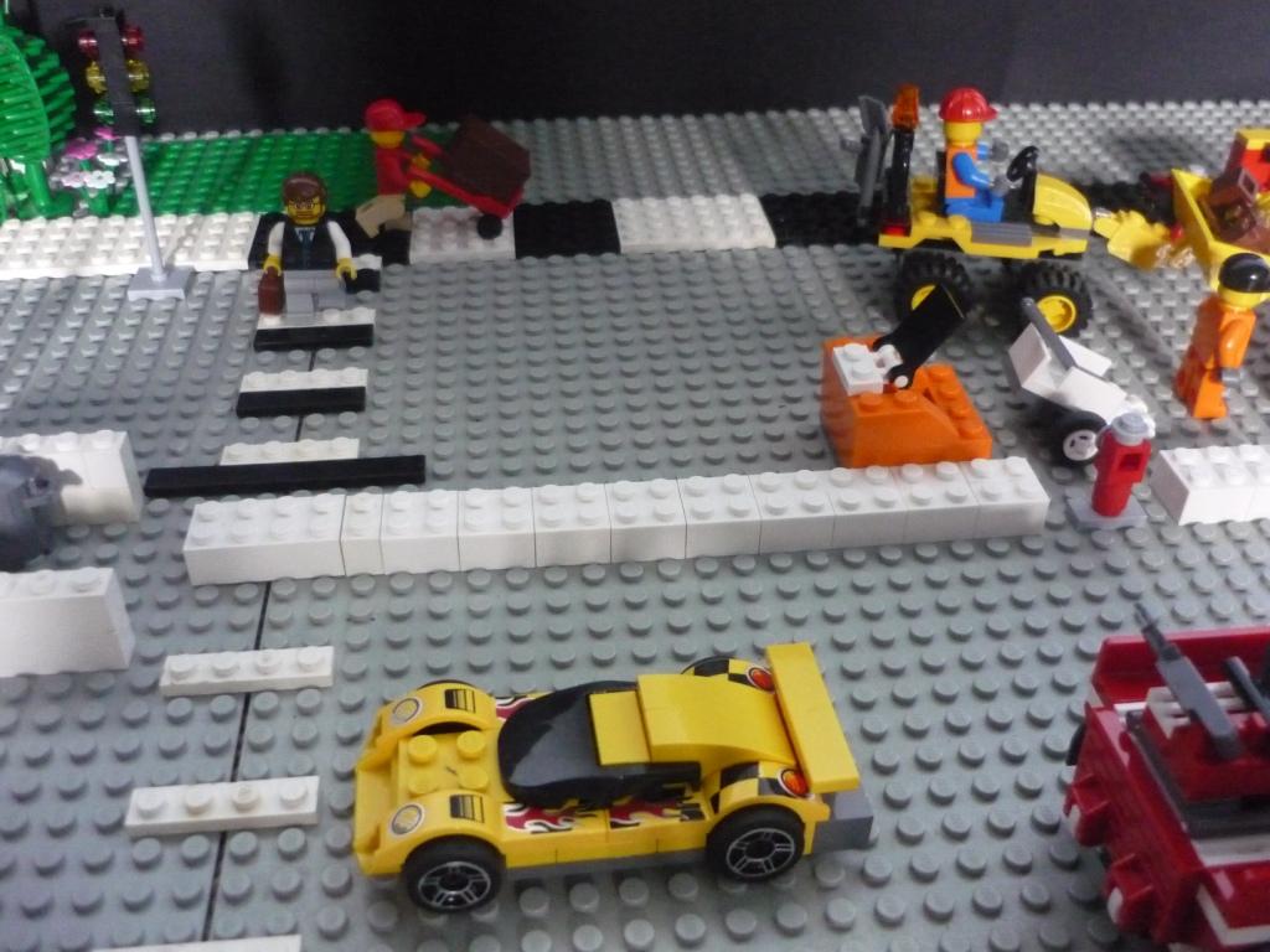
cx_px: 635
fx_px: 1211
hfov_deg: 55.4
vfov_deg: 42.9
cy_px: 476
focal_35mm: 33
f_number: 2.8
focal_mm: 5.5
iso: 800
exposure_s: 1/30
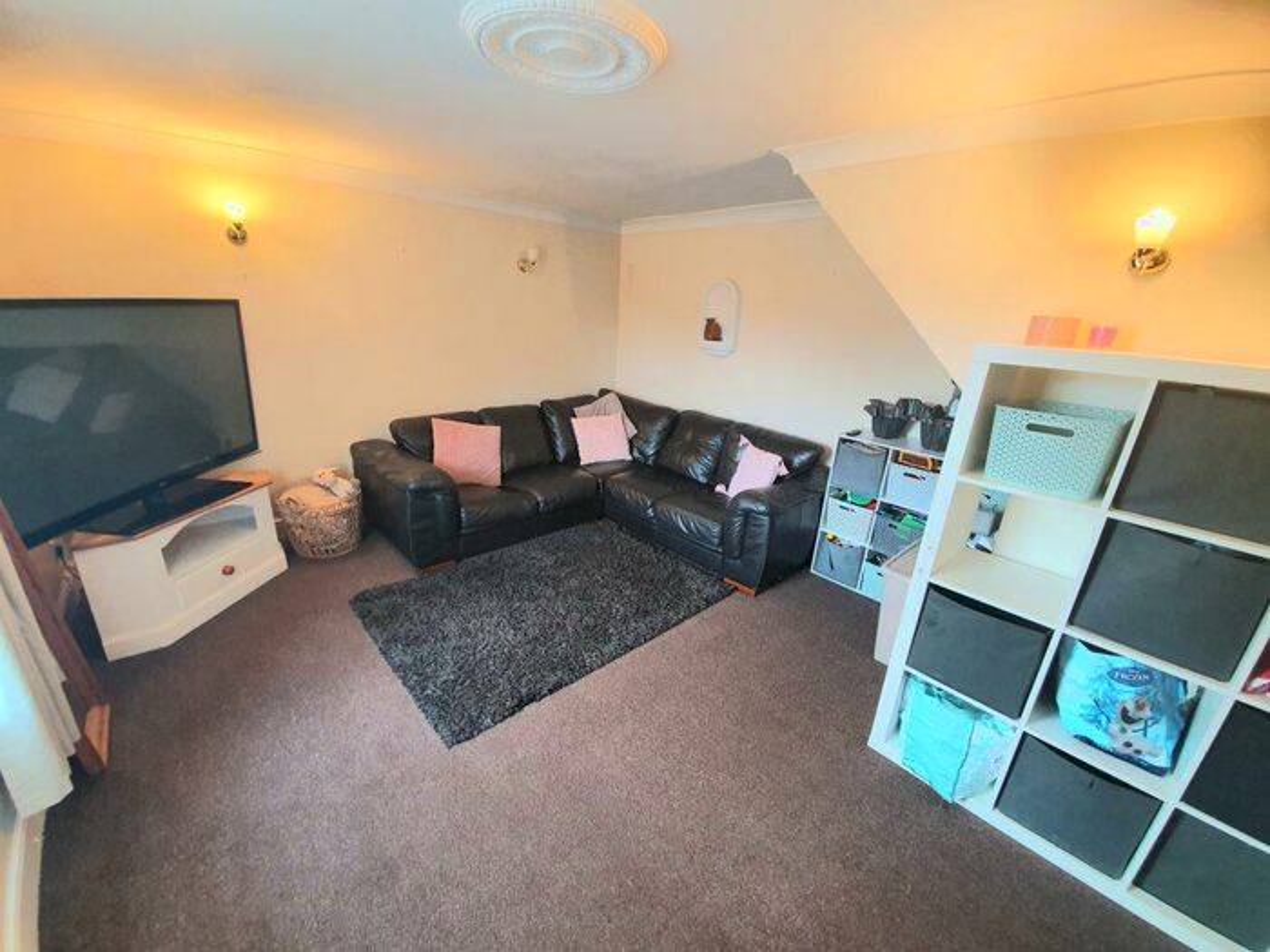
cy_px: 476
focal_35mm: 13
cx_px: 635
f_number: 2.2
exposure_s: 1/50
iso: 160
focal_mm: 1.8
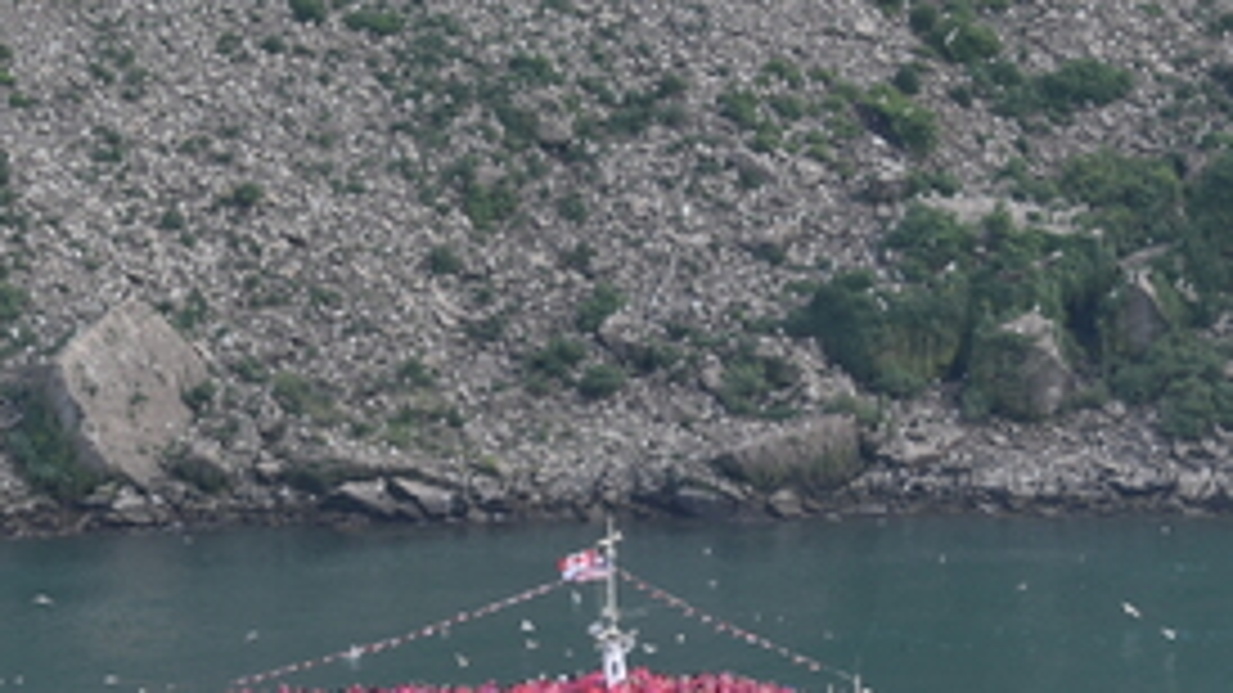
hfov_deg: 6.1
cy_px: -50
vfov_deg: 3.4
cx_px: 756
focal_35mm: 353
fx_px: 11539
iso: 100
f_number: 6.3
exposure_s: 1/160
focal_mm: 72
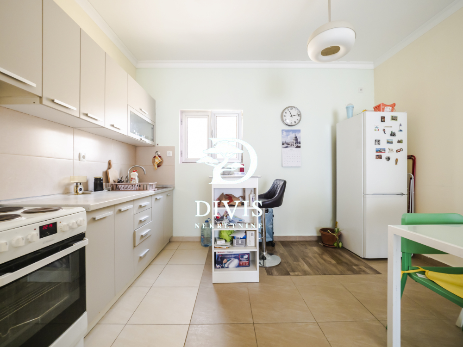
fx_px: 187
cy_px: 174
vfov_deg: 85.7
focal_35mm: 14
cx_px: 232
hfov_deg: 102.1
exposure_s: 1/20
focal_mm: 7
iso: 400
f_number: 4
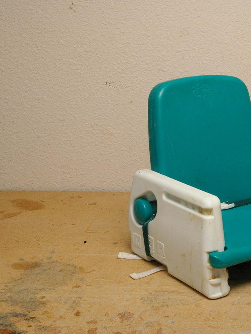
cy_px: 167
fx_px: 693
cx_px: 204
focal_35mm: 72
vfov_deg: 27.1
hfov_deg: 20.3
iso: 1600
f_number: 22
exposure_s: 1/180
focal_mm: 33
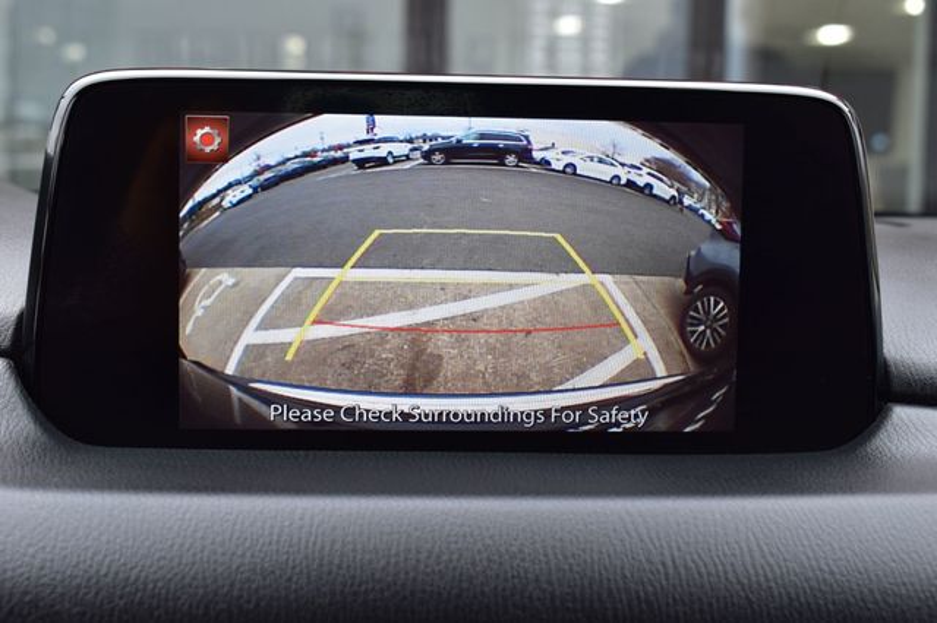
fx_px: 1366
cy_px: 312
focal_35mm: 52
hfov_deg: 37.9
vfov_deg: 25.7
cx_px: 468
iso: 400
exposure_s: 1/50
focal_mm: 35
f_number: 8
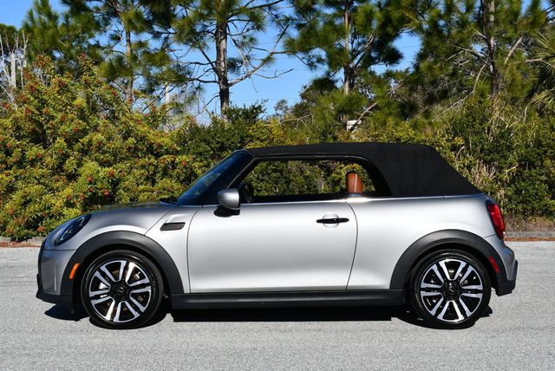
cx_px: 278
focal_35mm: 60
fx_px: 926
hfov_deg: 33.4
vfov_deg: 22.7
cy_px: 186
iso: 100
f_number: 9
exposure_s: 1/320
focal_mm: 30
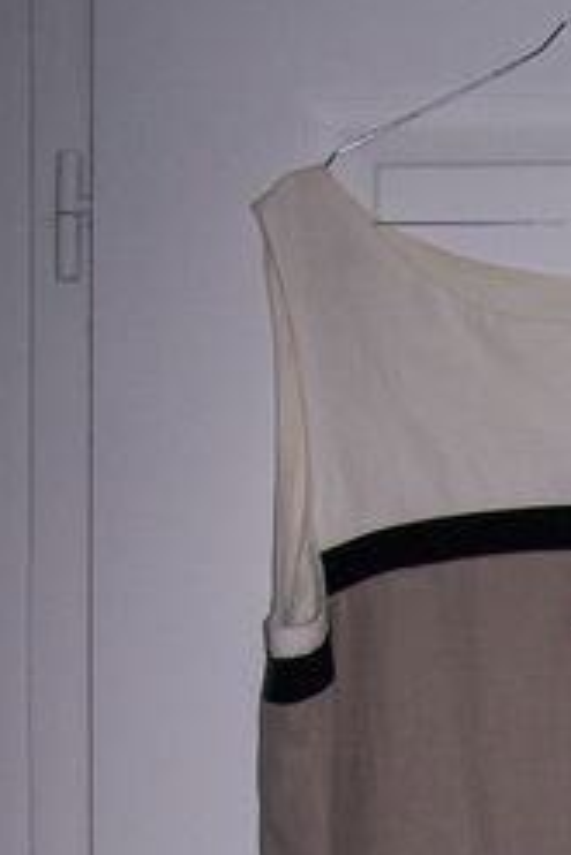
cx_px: 713
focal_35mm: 96
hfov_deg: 13.8
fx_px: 2281
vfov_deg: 20.2
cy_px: 966
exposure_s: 1/60
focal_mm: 6.3
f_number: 2.8
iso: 140
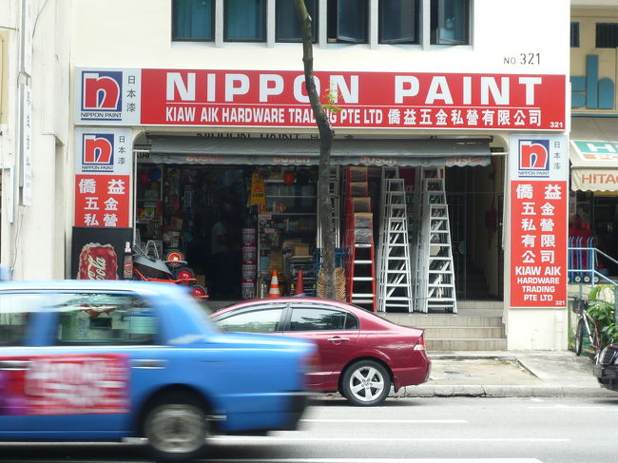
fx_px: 1535
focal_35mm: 86
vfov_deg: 17.2
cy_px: 232
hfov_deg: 22.8
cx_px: 309
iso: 100
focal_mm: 14.1
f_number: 5.2
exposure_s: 1/50
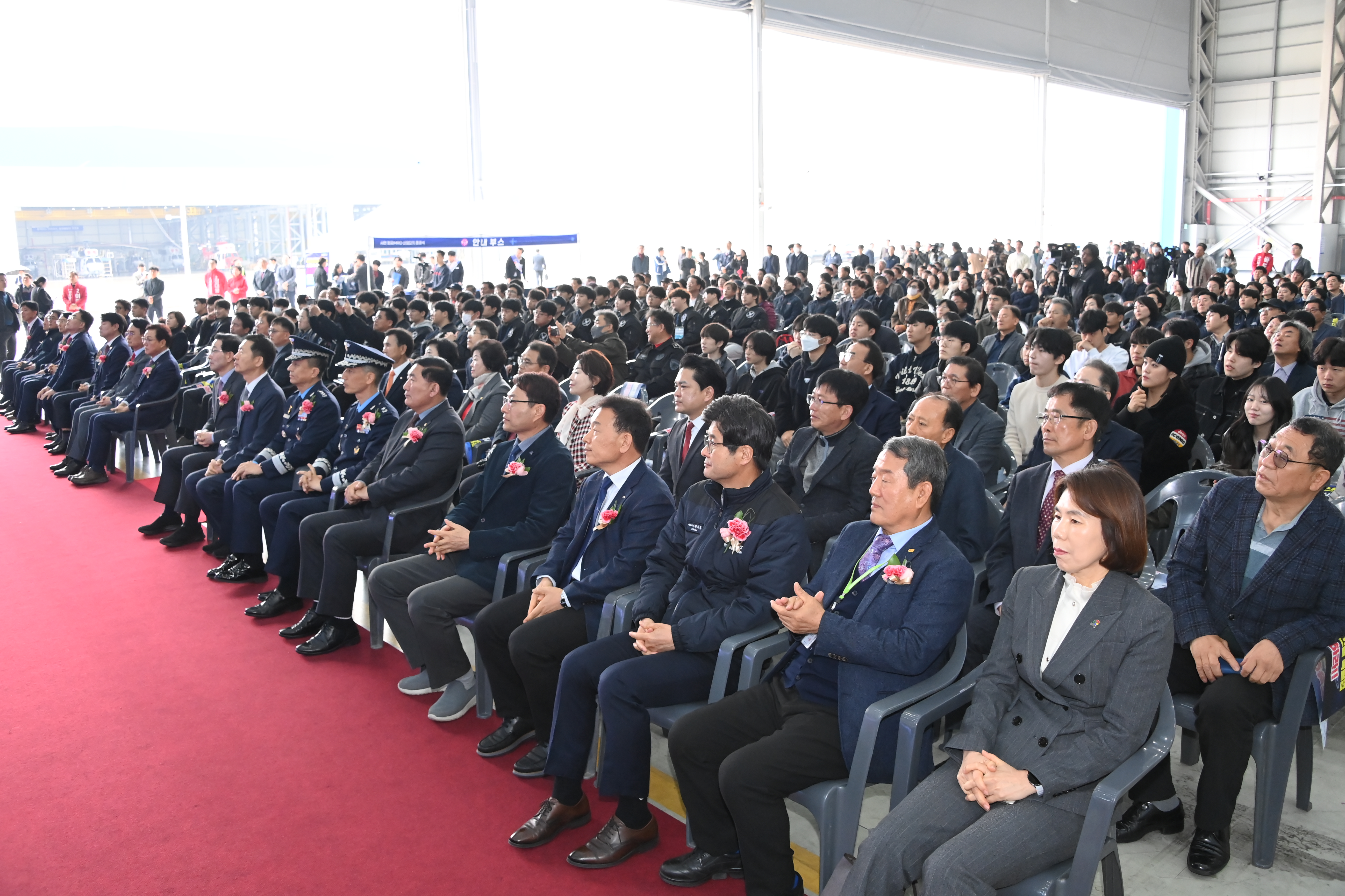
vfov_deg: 46.4
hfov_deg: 65.5
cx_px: 672
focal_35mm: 28
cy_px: 448
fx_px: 1046
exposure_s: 1/250
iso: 4000
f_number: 6.3
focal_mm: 28
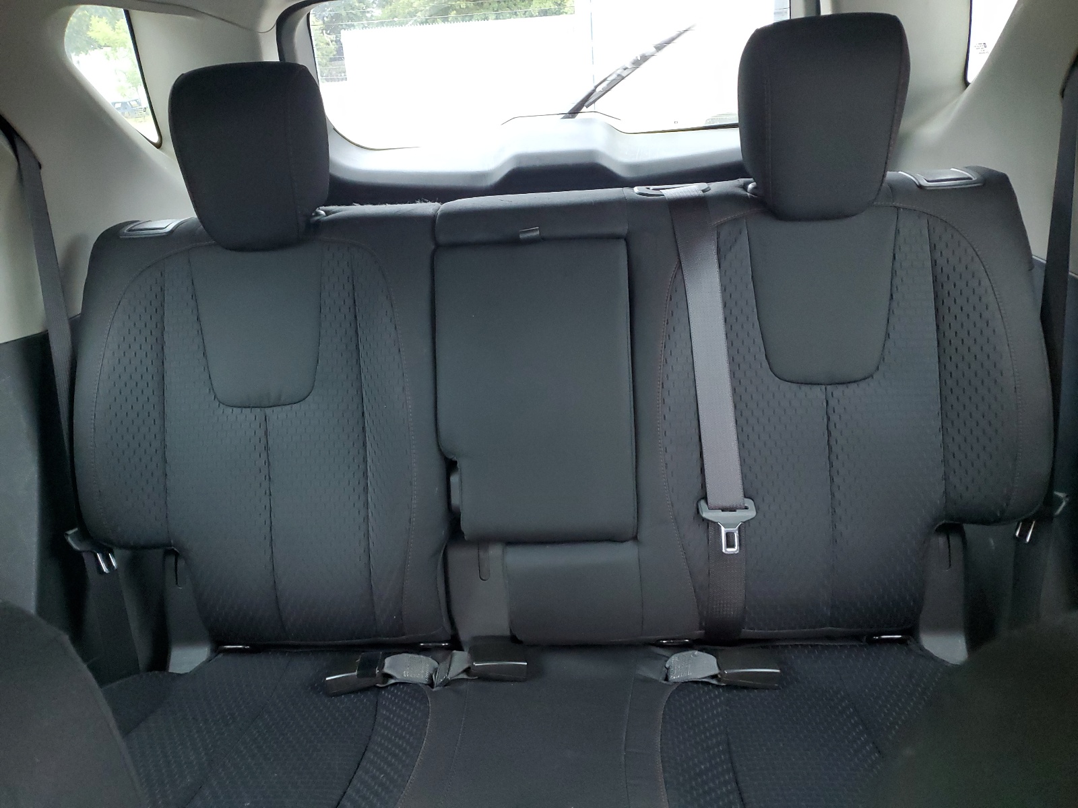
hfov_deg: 67.3
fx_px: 810
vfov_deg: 53.1
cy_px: 404
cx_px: 539
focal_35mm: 26
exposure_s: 1/60.2
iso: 318
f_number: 1.5
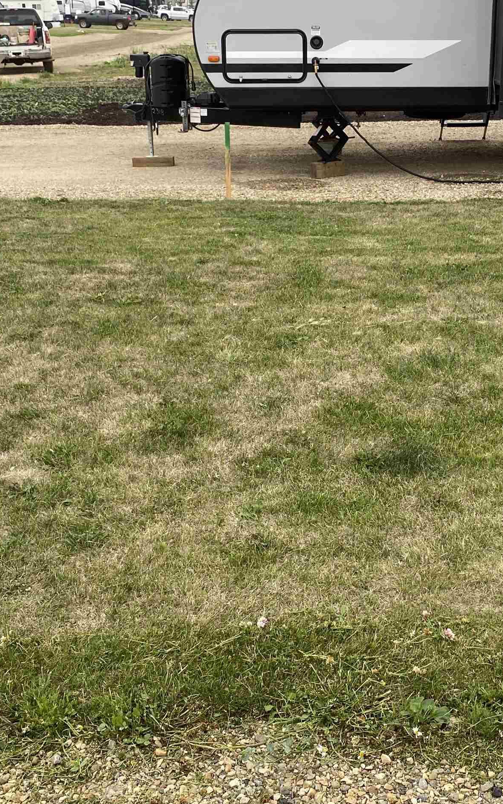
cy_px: 375
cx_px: 338
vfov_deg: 44.3
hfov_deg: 28.4
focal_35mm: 45
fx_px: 987
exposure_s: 1/122
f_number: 1.8
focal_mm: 4.25
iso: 40
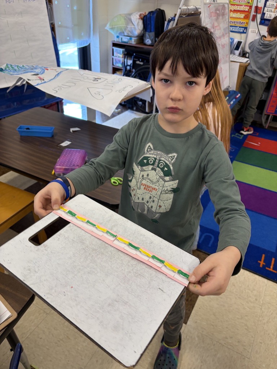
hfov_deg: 53.1
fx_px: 277
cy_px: 184
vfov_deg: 67.3
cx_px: 138
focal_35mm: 26
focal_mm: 5.96
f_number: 1.6
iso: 100
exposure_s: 1/60
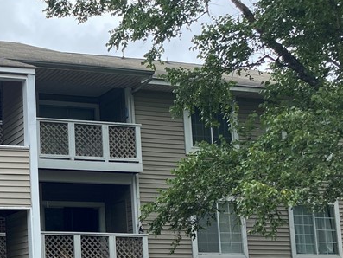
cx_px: -79
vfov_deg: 21.5
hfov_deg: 25.7
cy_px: 227
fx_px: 664
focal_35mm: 67
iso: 32
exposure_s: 1/1063
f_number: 1.8
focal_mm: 4.25
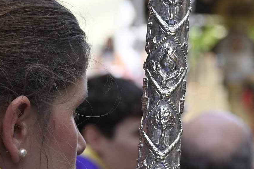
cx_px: 119
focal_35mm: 209
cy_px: 102
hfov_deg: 9.9
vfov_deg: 6.6
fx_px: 1473
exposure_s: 1/250
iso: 320
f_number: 6.3
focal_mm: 75
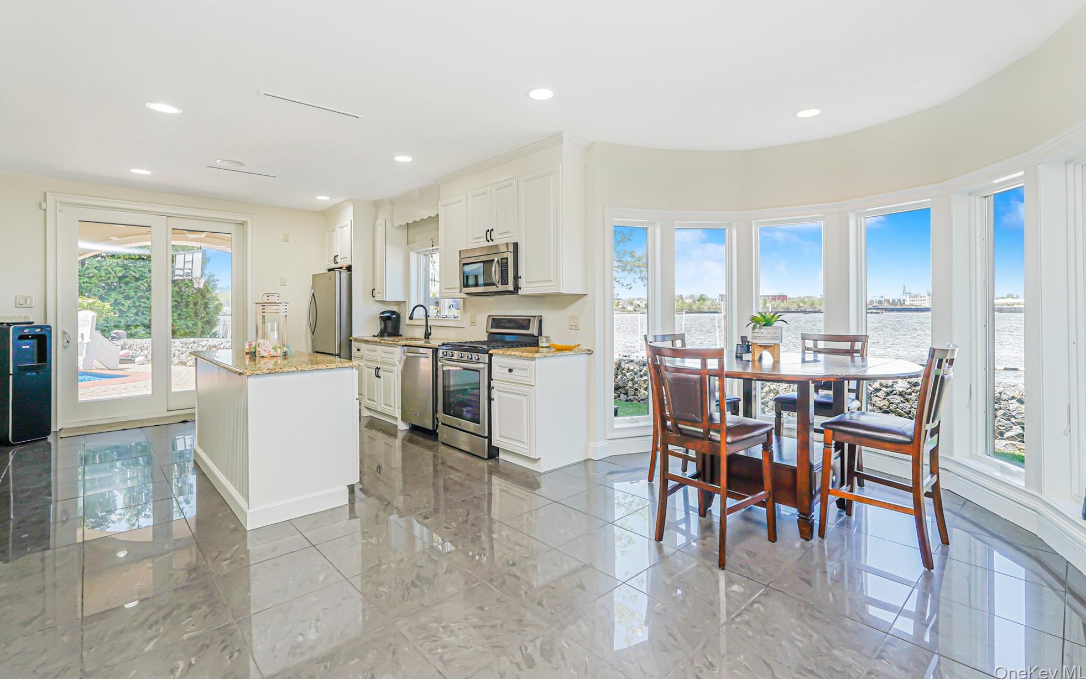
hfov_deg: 94.4
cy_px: 308
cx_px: 540
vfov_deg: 67.9
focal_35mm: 17
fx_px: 503
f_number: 5.6
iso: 100
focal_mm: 16
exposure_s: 1/60
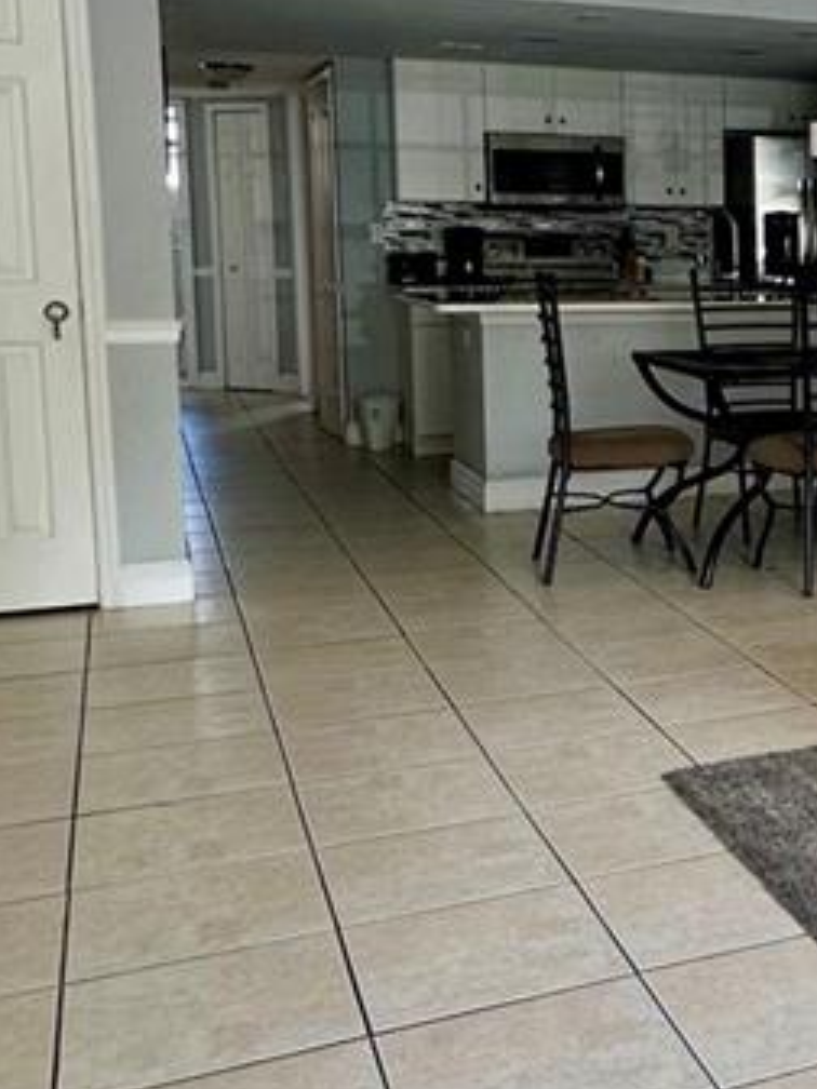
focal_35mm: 50
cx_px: 1031
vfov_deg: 38.0
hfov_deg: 25.5
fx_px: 1573
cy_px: 408
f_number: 2.2
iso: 80
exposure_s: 1/99
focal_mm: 2.22
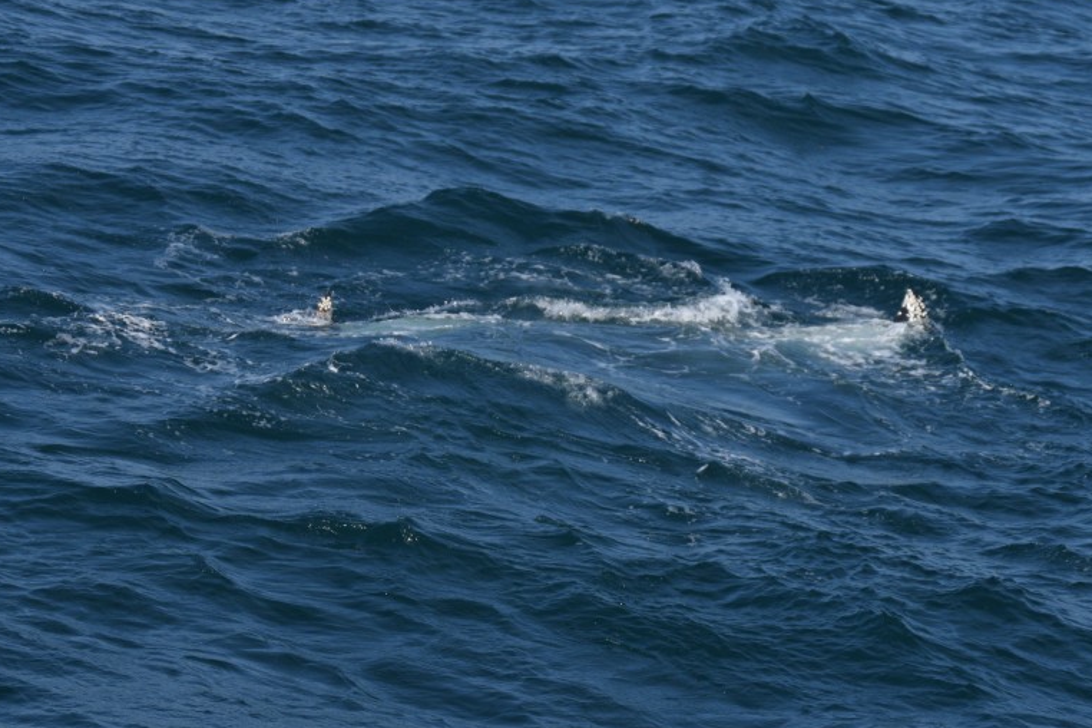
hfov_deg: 11.4
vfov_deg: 7.6
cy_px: 338
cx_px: 575
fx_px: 5481
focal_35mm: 181
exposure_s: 1/1600
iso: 200
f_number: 5.6
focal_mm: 85
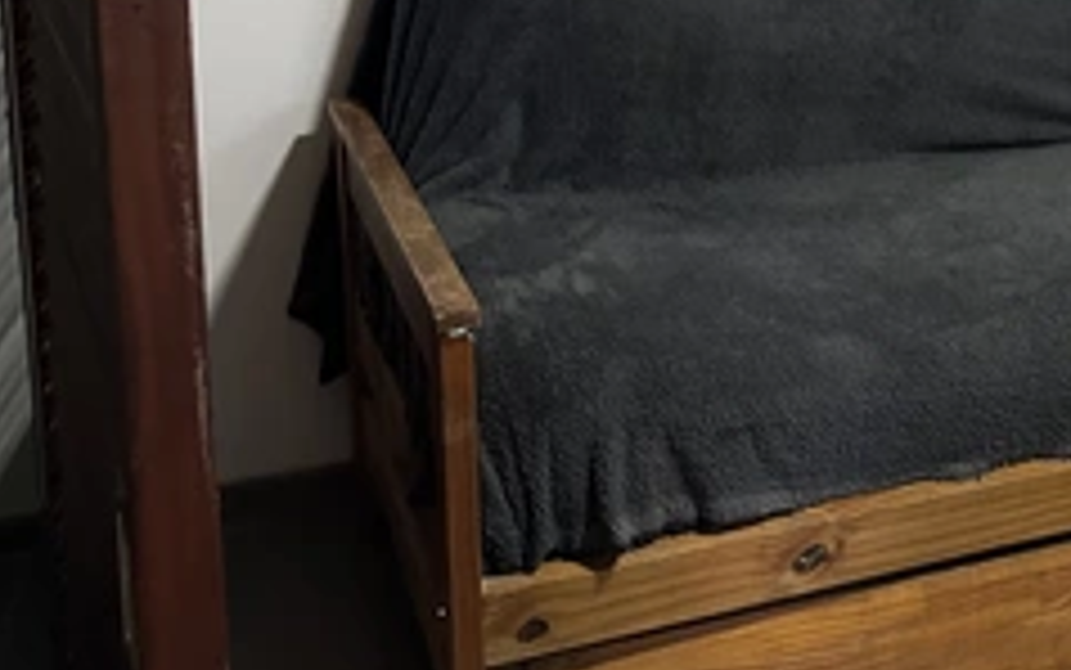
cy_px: -45
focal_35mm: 47
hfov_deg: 39.2
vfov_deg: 25.7
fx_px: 1372
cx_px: 986
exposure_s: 1/50
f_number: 1.78
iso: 500
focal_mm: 6.86
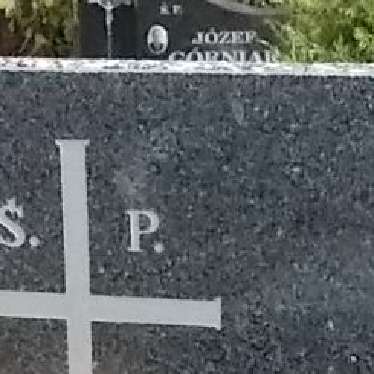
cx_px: 168
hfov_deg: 11.6
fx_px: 1834
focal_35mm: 150
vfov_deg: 11.0
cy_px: 621
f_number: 8
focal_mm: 4.6
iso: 400
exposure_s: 1/400
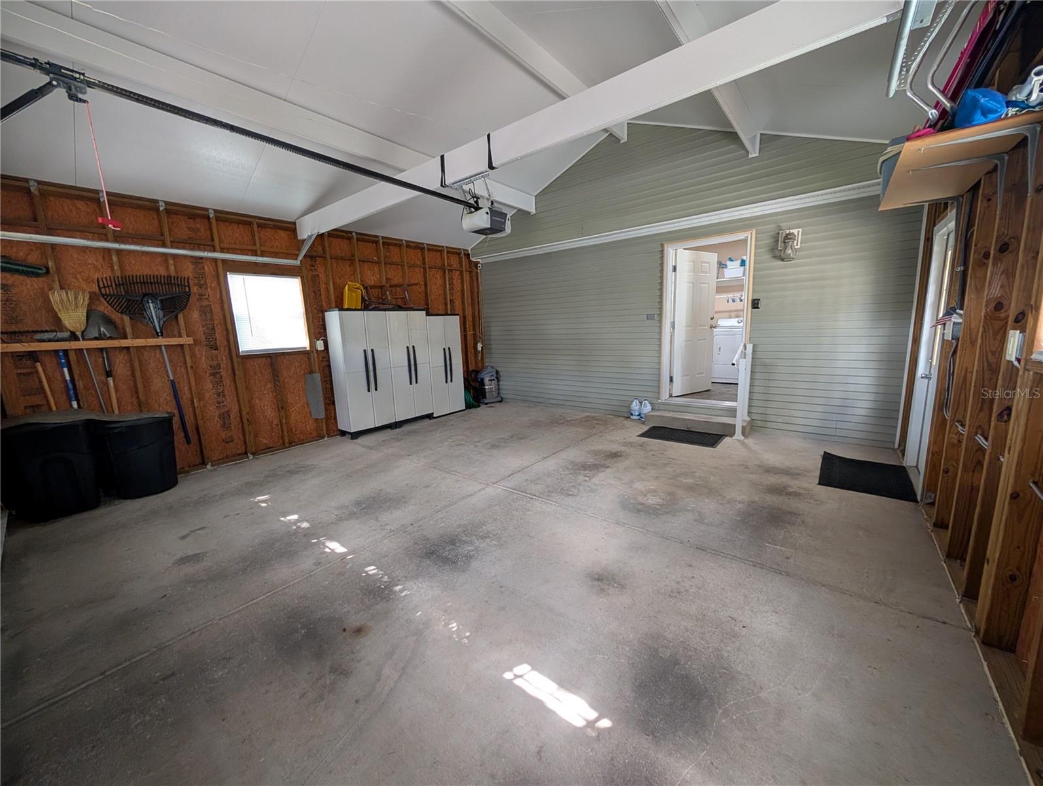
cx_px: 522
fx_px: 362
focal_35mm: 12
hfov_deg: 110.5
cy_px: 393
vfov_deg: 94.6
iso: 91
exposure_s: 1/27.7
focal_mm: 2.02
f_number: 1.7
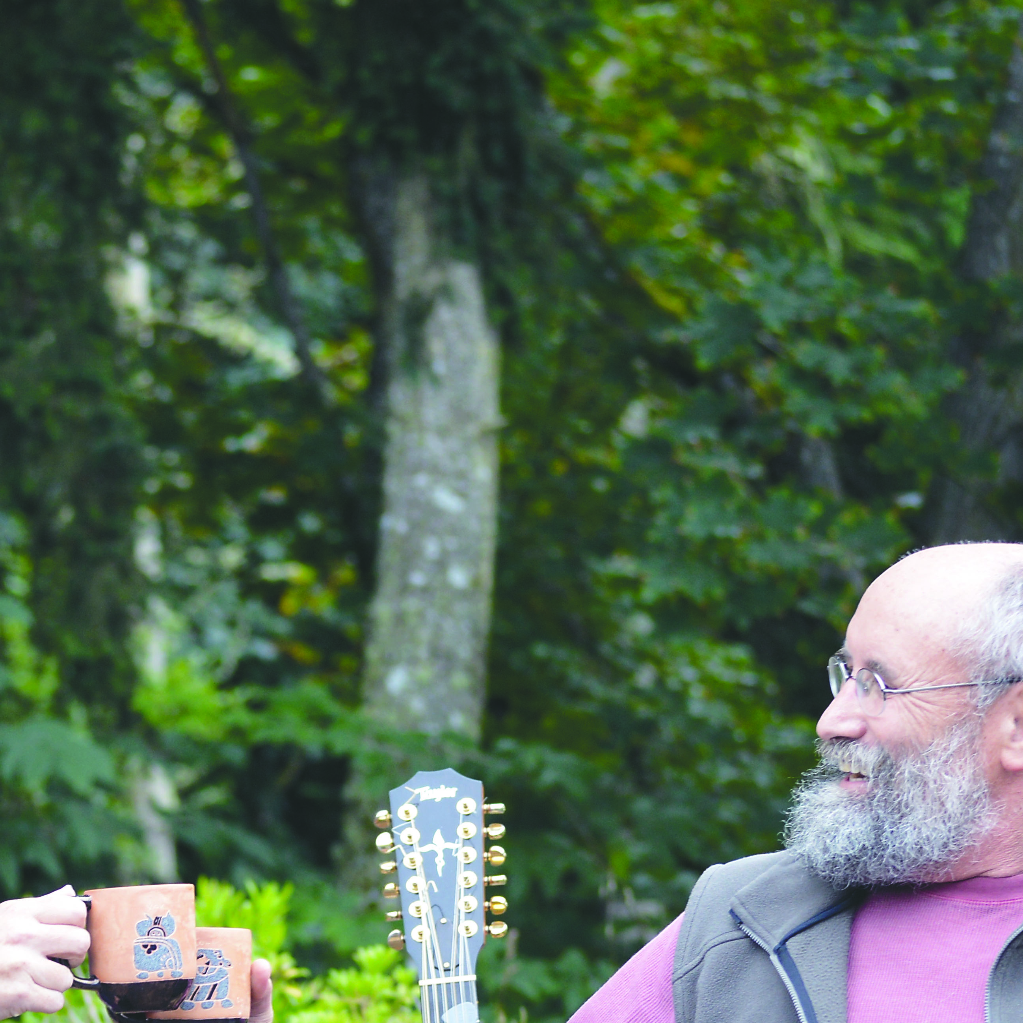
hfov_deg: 9.6
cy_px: 652
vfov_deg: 9.6
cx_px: 445
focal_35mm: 183
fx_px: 6119
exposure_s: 1/320
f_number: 4.2
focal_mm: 62
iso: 400
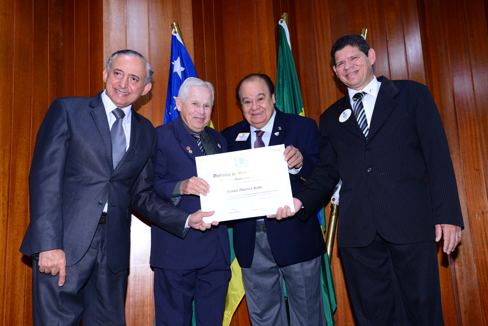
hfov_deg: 54.4
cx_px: 244
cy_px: 163
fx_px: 475
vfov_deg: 37.9
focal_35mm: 35
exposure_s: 1/125
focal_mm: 35
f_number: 5
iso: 1600
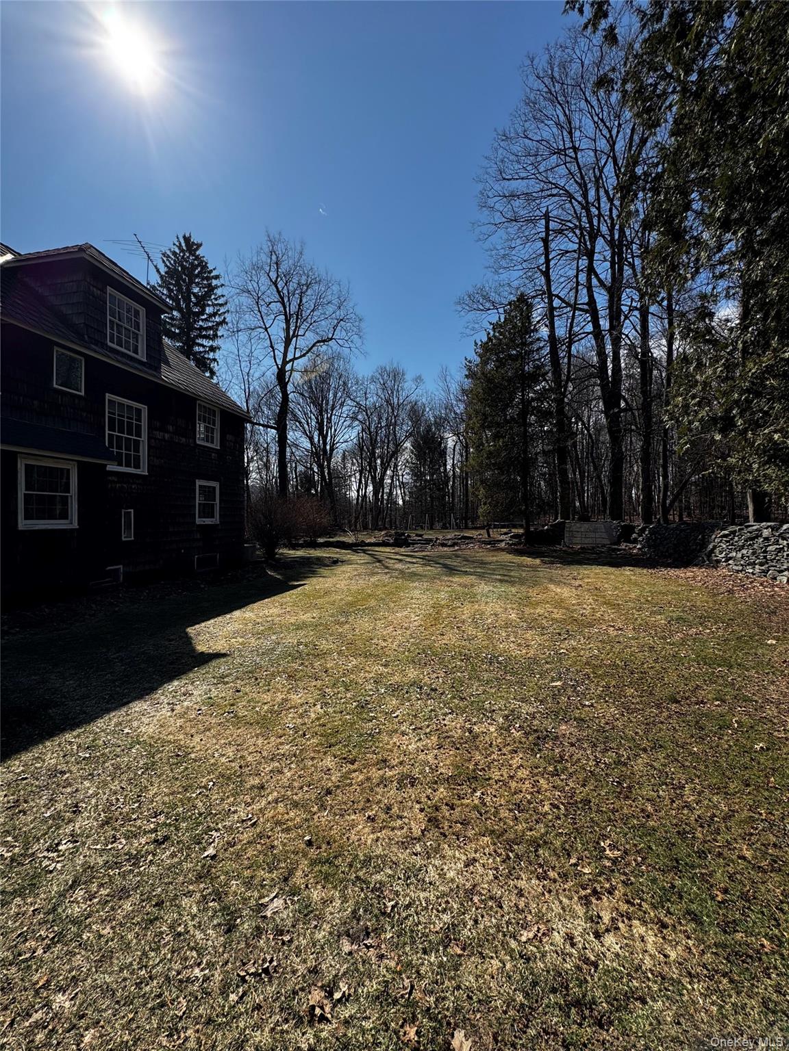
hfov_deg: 85.7
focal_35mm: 14
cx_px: 394
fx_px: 425
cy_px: 526
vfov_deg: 102.1
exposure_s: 1/2028
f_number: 2.2
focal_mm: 2.22
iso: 50
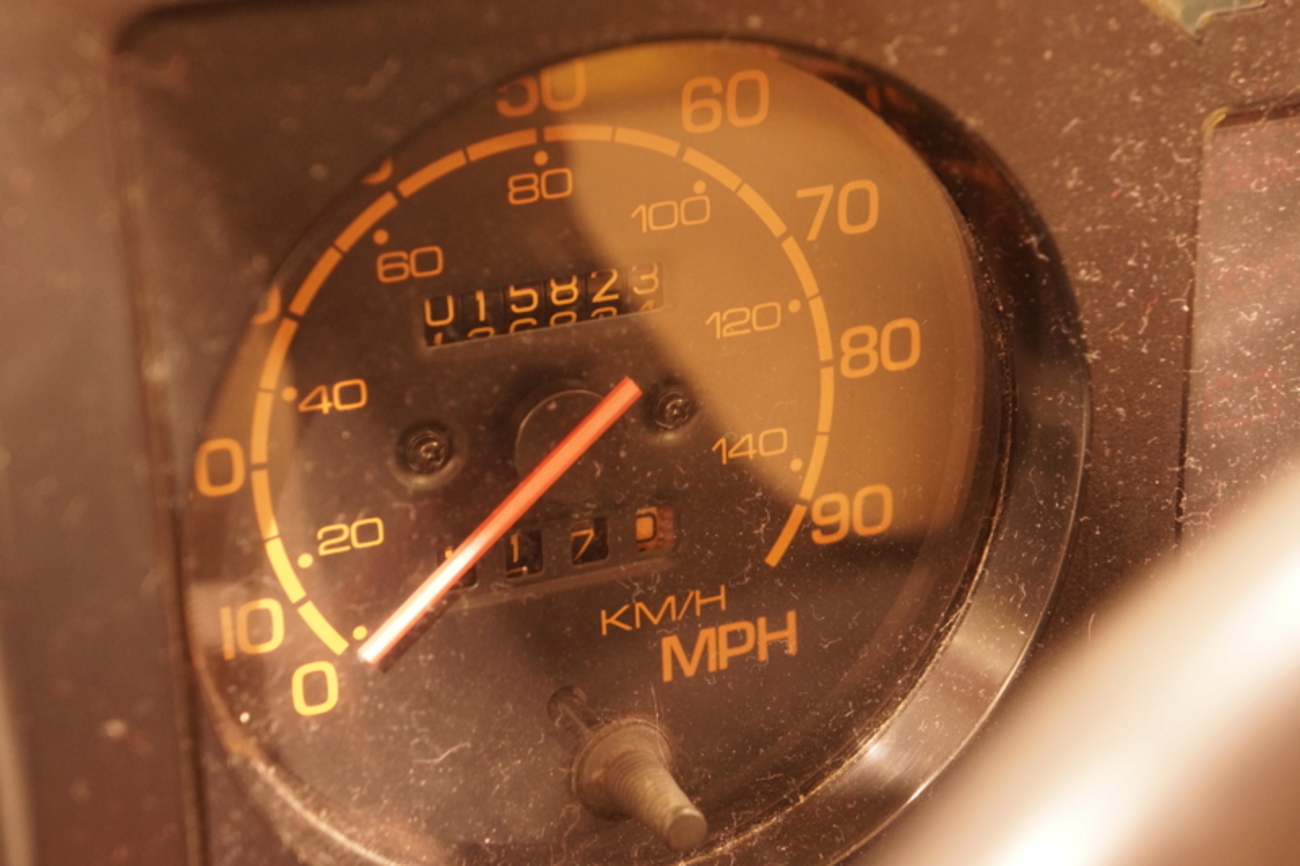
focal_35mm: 82
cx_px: 650
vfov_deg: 16.6
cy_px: 433
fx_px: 2960
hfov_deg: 24.8
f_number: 6.3
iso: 1600
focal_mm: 55
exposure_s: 1/8
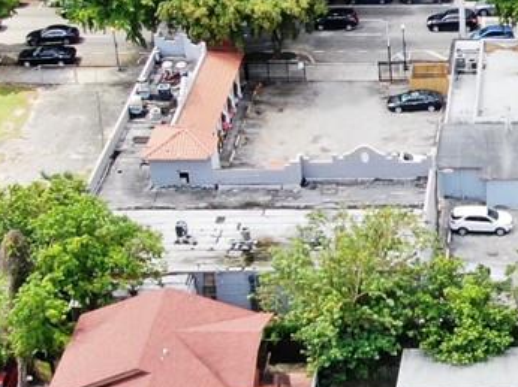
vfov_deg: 13.3
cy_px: 178
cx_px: 606
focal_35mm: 111
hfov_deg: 17.0
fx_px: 1660
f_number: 2.8
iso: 100
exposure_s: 1/640
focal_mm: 4.39
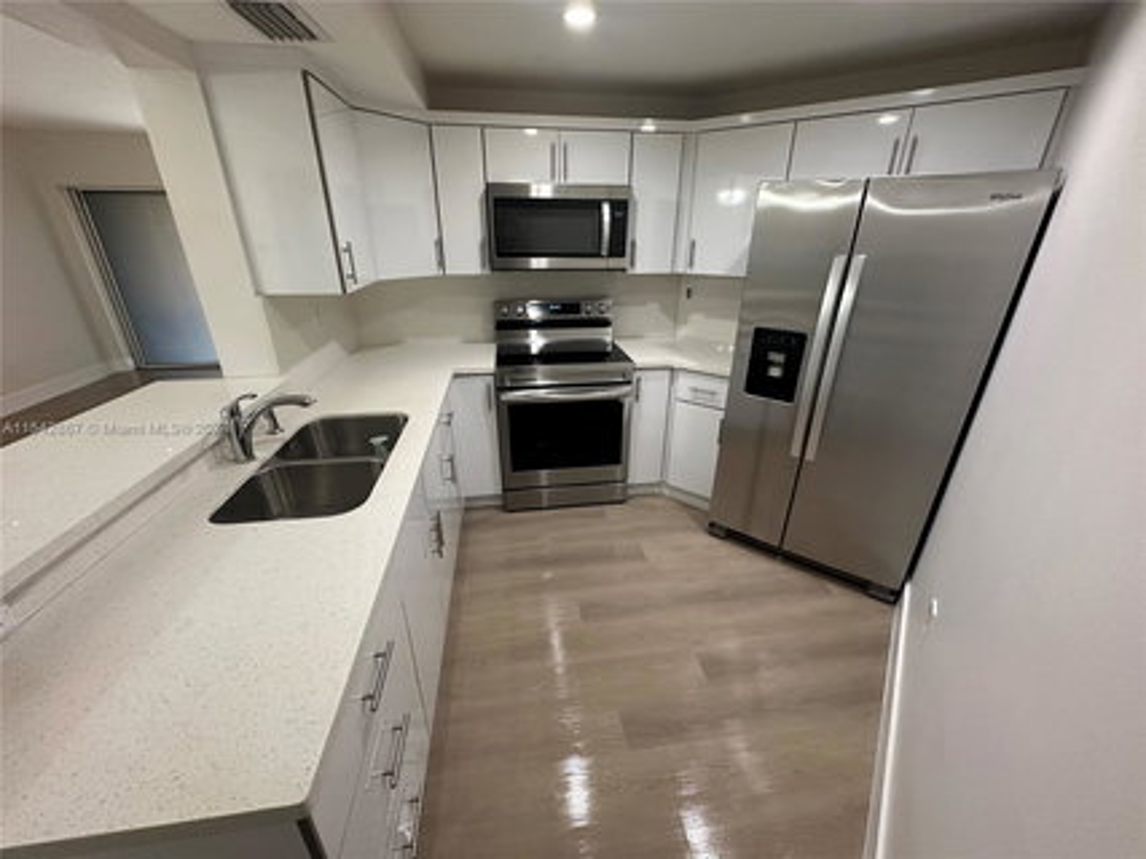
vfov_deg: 85.6
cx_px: 573
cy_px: 430
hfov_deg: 102.1
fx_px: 463
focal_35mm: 14
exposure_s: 1/60
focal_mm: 2.22
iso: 320
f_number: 2.2
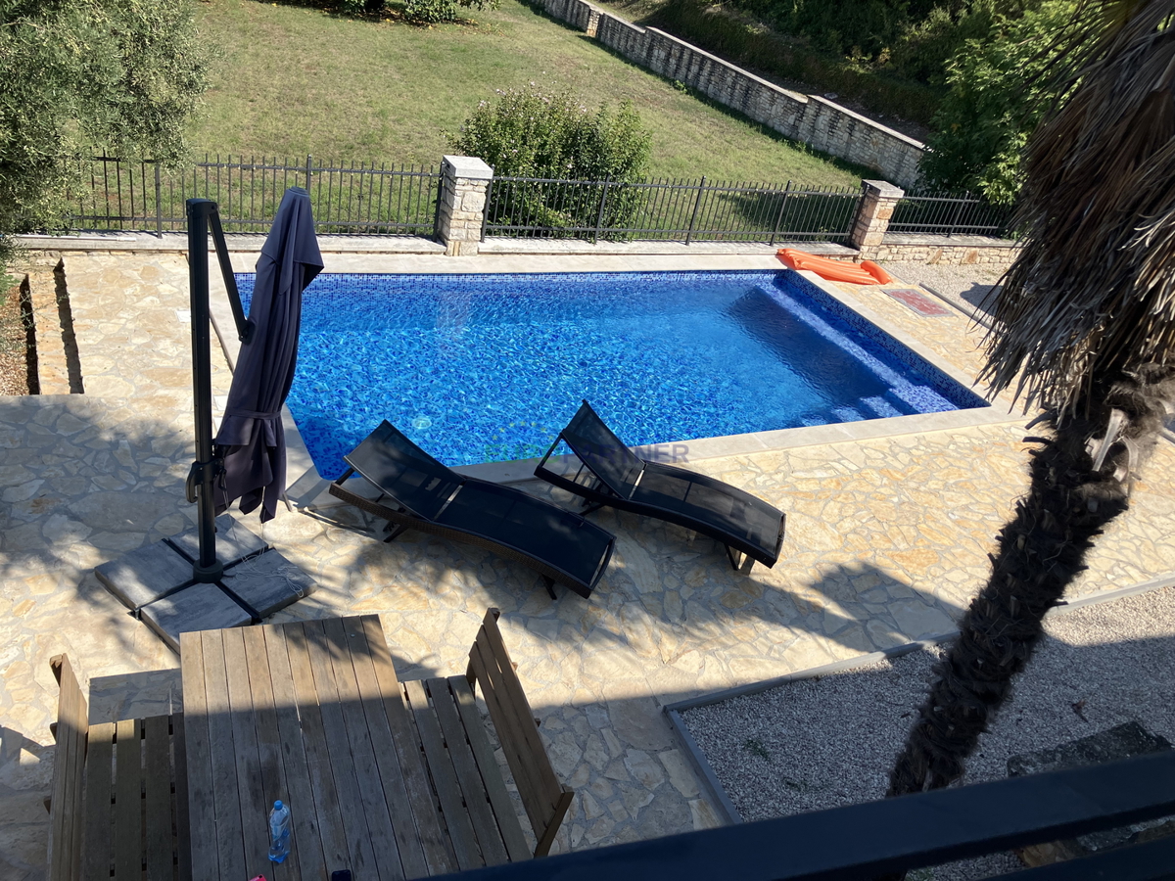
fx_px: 950
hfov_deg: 63.4
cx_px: 588
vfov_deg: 49.7
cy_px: 440
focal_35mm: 28
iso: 32
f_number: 1.8
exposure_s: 1/2315
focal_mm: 3.99
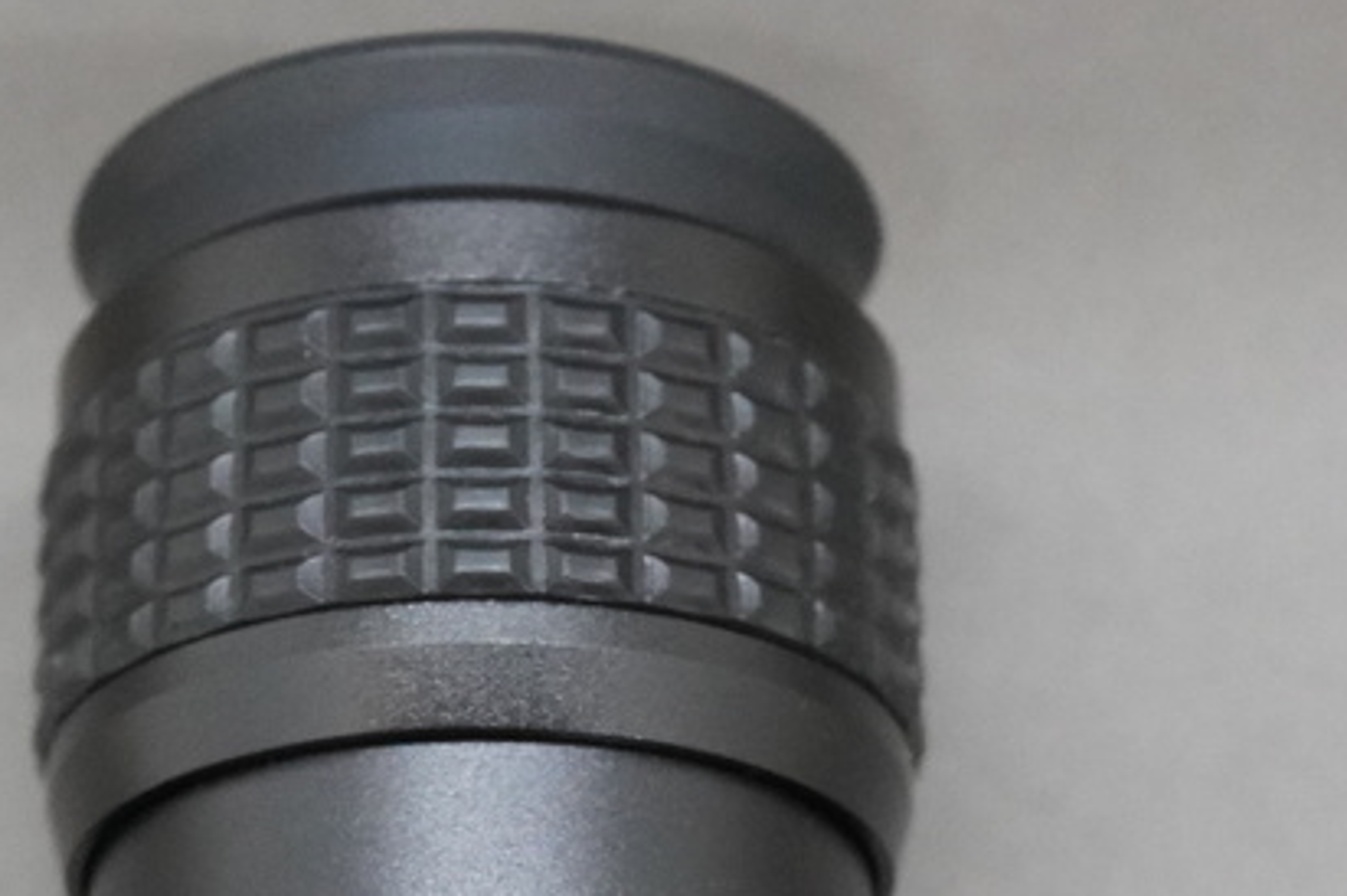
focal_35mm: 135
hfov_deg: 15.1
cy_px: 1079
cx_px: 517
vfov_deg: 10.0
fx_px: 5064
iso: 3200
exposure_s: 1/50
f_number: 8
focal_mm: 31
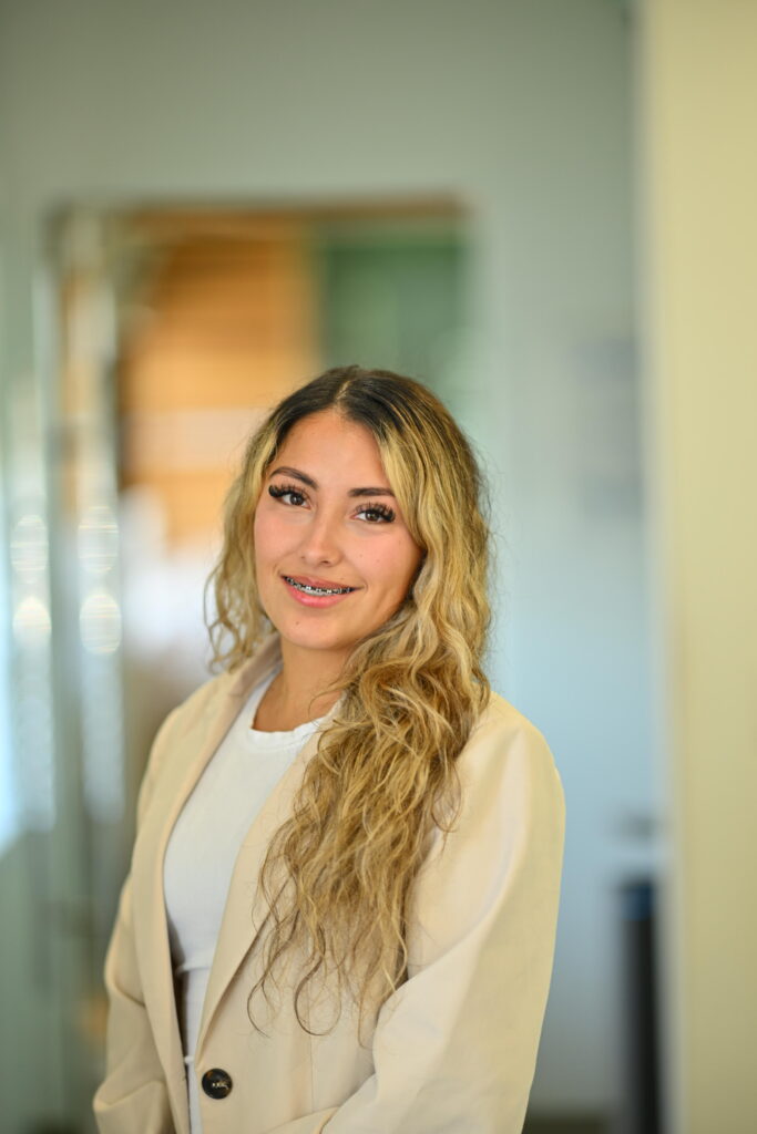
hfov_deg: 13.0
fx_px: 3310
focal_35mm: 105
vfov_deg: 19.5
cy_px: 567
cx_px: 378
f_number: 1.4
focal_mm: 105
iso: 64
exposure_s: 1/100
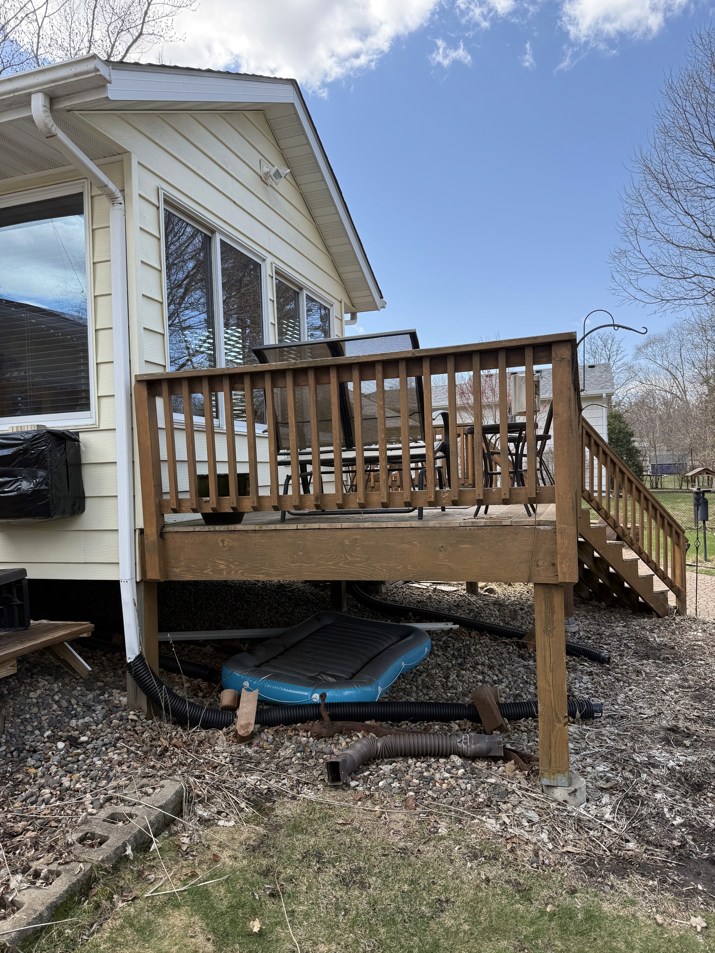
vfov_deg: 71.6
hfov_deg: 56.8
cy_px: 476
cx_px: 358
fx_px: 661
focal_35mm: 24
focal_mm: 6.76
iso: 80
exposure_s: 1/1005
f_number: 1.78
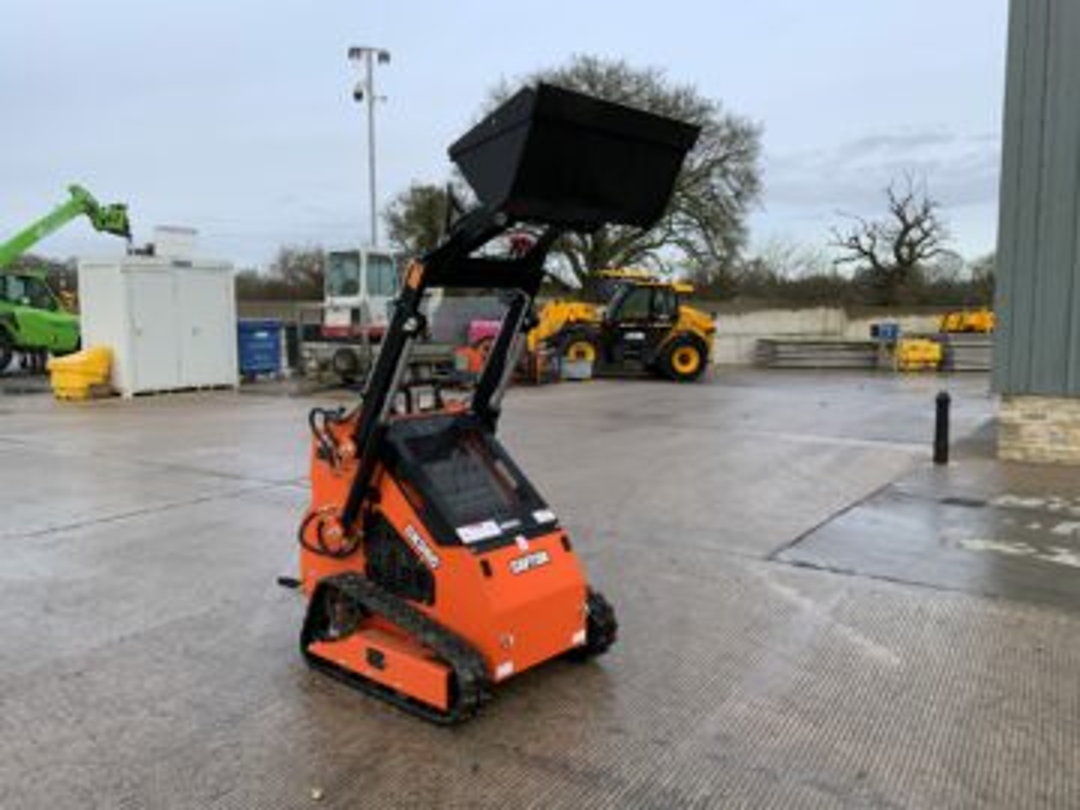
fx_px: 905
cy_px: 405
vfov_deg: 48.2
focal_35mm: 29
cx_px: 540
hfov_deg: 61.7
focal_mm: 3
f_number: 1.8
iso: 16
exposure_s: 1/415
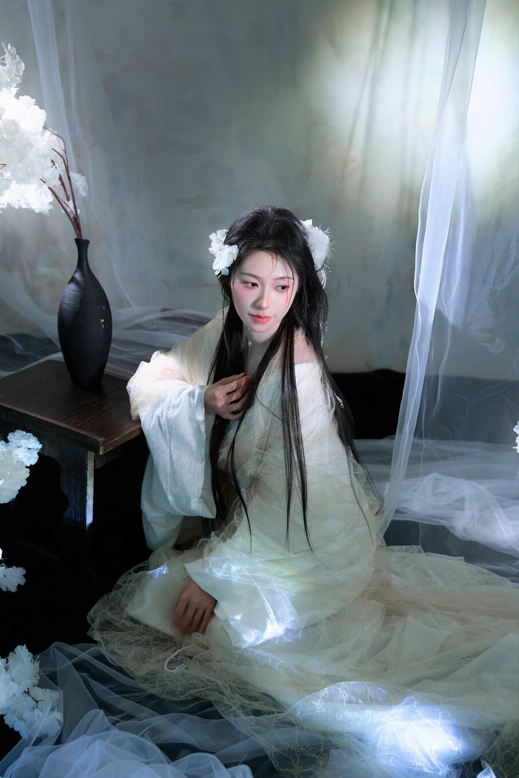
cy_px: 392
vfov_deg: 38.2
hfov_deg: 26.0
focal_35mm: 52
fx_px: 1124
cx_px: 242
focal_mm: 45
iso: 1000
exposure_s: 1/125
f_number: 2.8
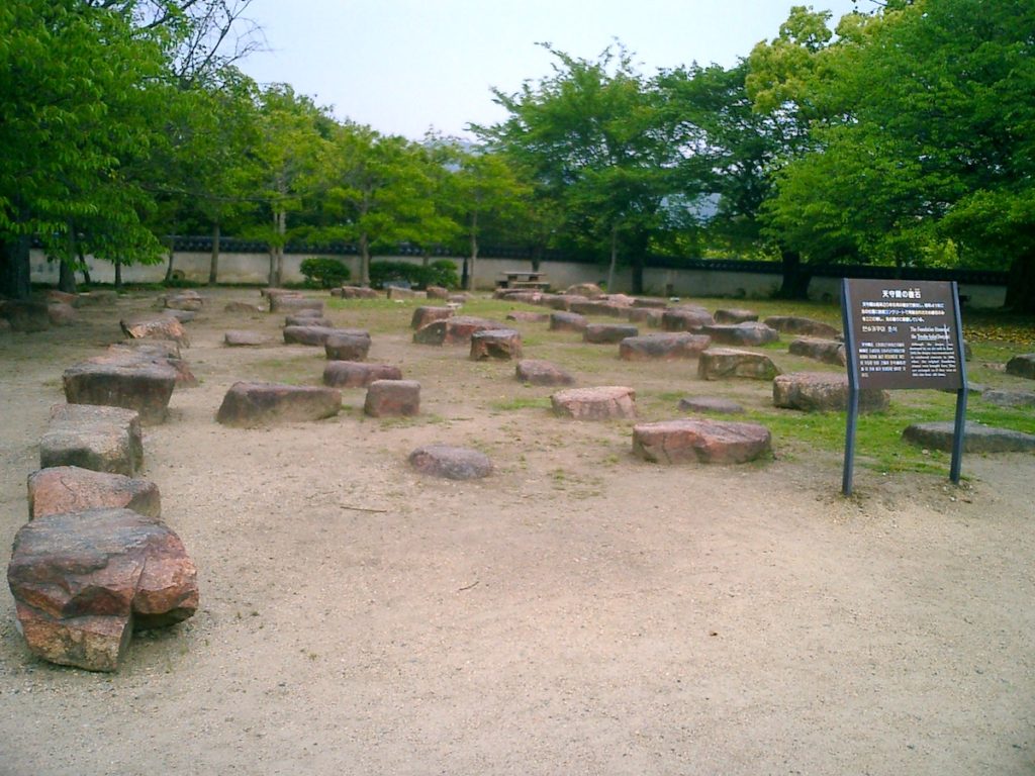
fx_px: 1076
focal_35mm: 36
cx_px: 518
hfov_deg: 51.4
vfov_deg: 39.7
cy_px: 388
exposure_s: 1/1250
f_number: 3.2
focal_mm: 7.5
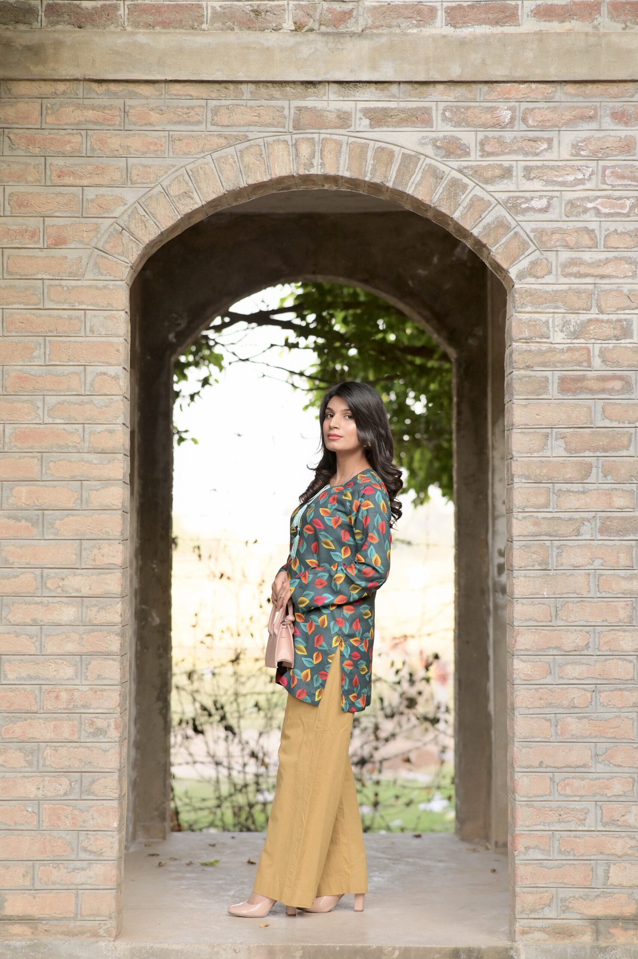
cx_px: 319
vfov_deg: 23.9
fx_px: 2263
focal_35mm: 85
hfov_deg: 16.0
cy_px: 480
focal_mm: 85
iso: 500
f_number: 2.2
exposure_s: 1/400
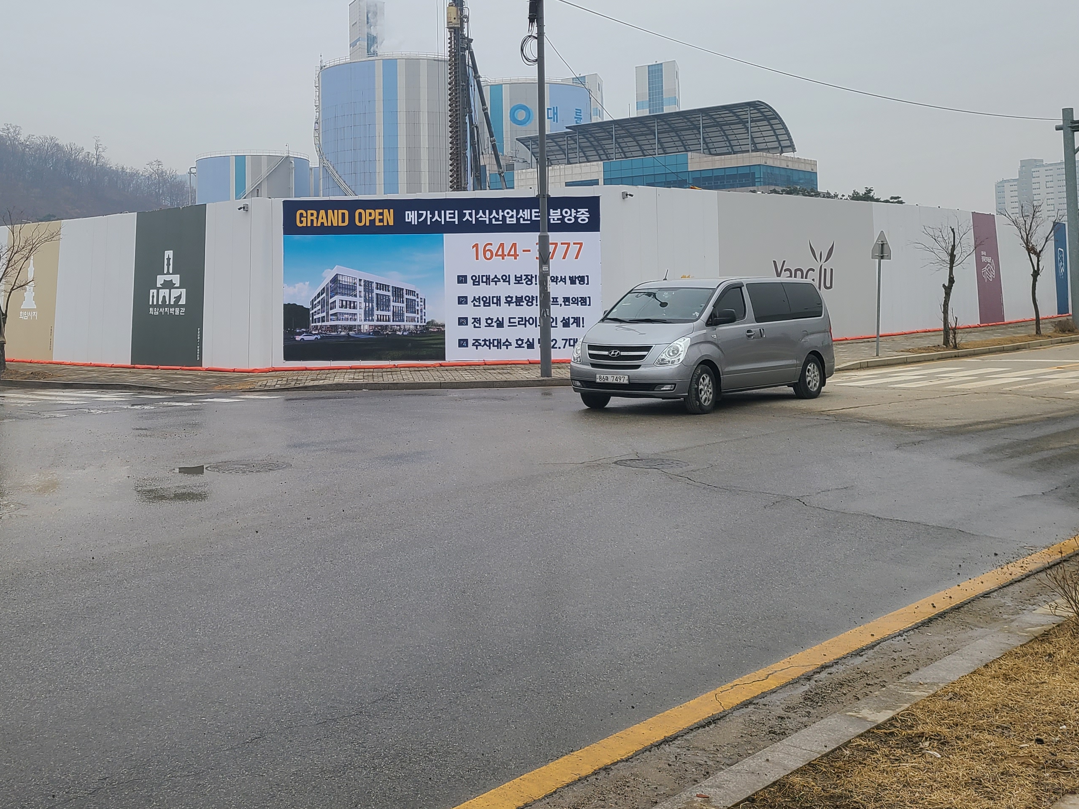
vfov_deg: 34.3
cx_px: 321
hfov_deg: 44.8
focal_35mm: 41
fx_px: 1278
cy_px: 189
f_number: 1.8
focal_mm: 5.4
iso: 40
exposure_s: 1/720
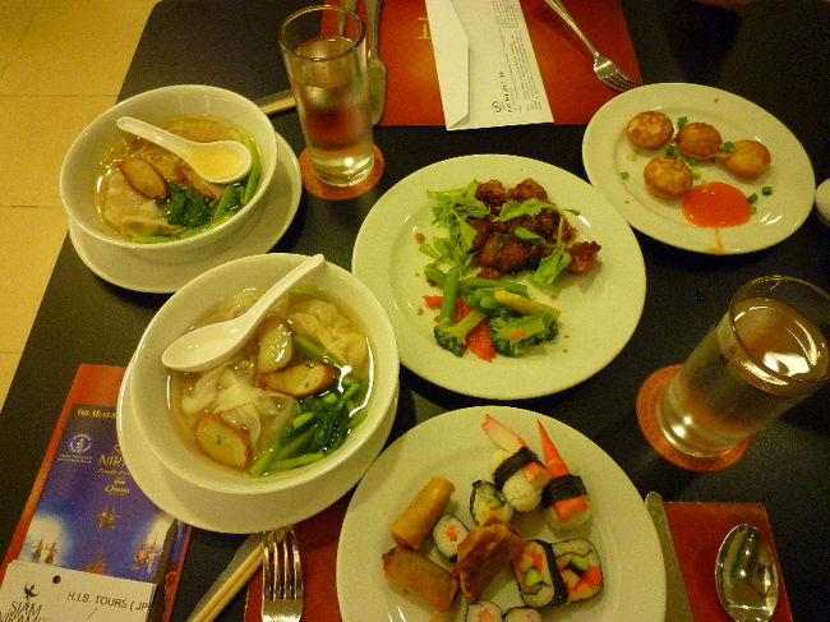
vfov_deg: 54.8
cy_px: 311
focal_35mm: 25
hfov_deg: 69.4
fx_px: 599
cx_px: 415
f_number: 2.8
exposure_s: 1/30
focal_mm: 4.4
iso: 320
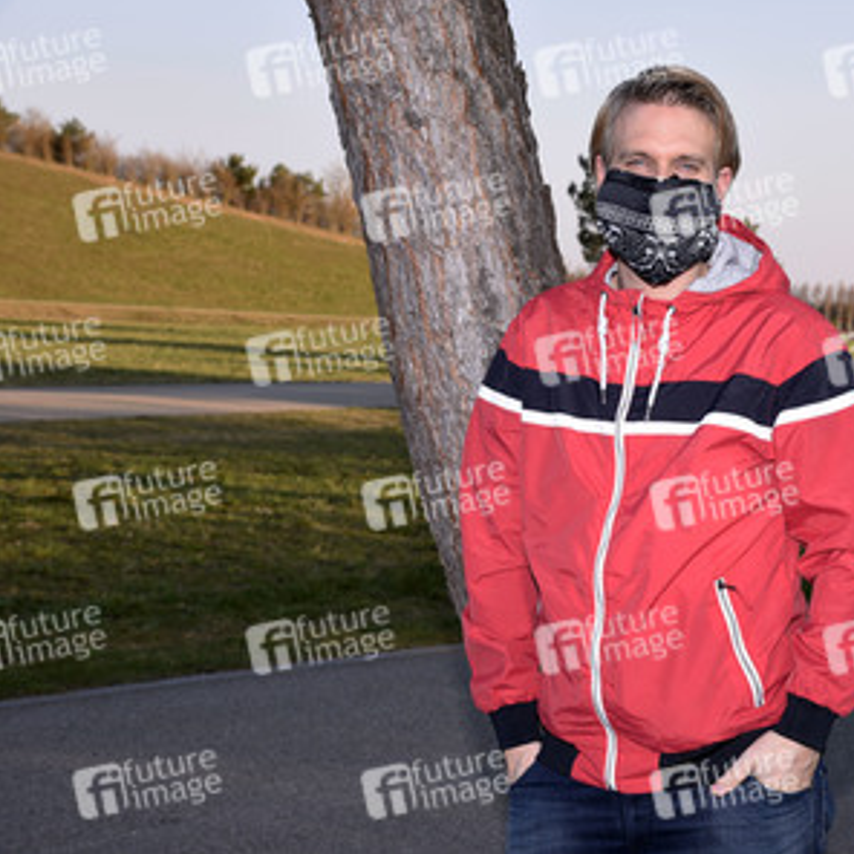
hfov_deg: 22.8
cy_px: 424
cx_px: 648
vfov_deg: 23.1
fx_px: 2093
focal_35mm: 75
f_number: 9
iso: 400
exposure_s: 1/160
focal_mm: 58
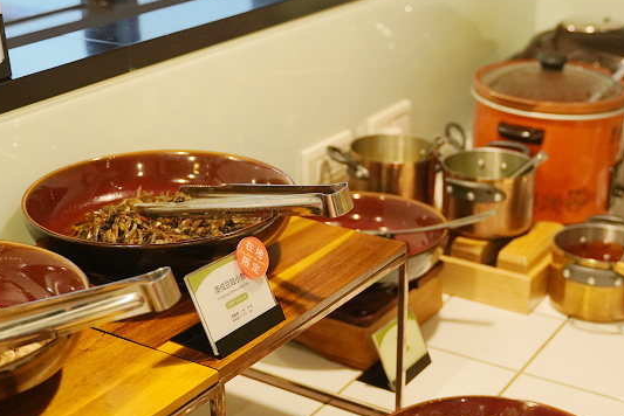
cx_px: 368
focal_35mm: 63
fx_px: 1093
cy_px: 189
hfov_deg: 31.8
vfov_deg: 21.6
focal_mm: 28
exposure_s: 1/160
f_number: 2.8
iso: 1600
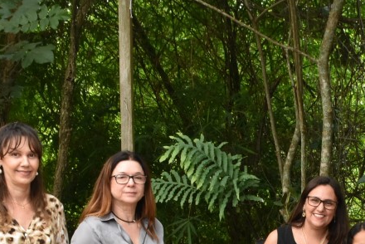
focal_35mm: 102
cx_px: 369
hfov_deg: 19.4
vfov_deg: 13.2
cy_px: 264
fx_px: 1035
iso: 800
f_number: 10
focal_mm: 26
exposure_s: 1/160
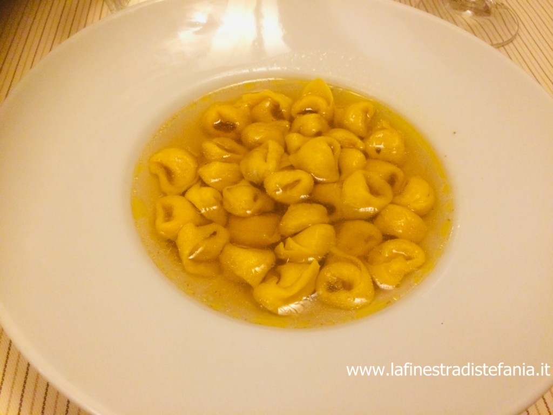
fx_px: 463
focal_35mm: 29
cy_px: 208
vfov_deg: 48.2
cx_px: 276
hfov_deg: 61.7
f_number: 2.2
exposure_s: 1/33
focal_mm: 4.15
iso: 320
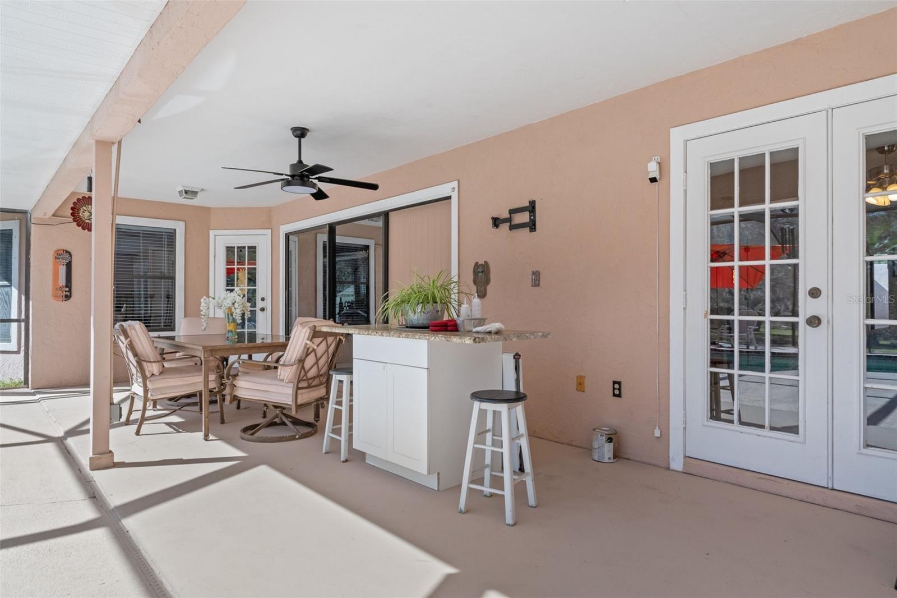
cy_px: 299
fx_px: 523
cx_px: 448
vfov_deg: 59.5
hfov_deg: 81.2
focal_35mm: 21
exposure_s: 1/80
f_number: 8
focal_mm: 14
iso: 320
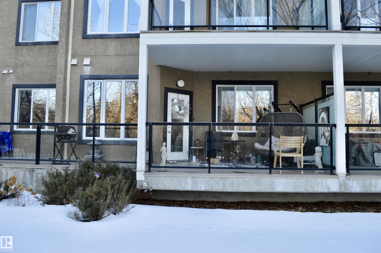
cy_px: 126
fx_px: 285
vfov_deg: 47.8
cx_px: 190
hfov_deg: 67.4
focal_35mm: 27
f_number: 5.6
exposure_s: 1/125
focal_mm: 18
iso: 250
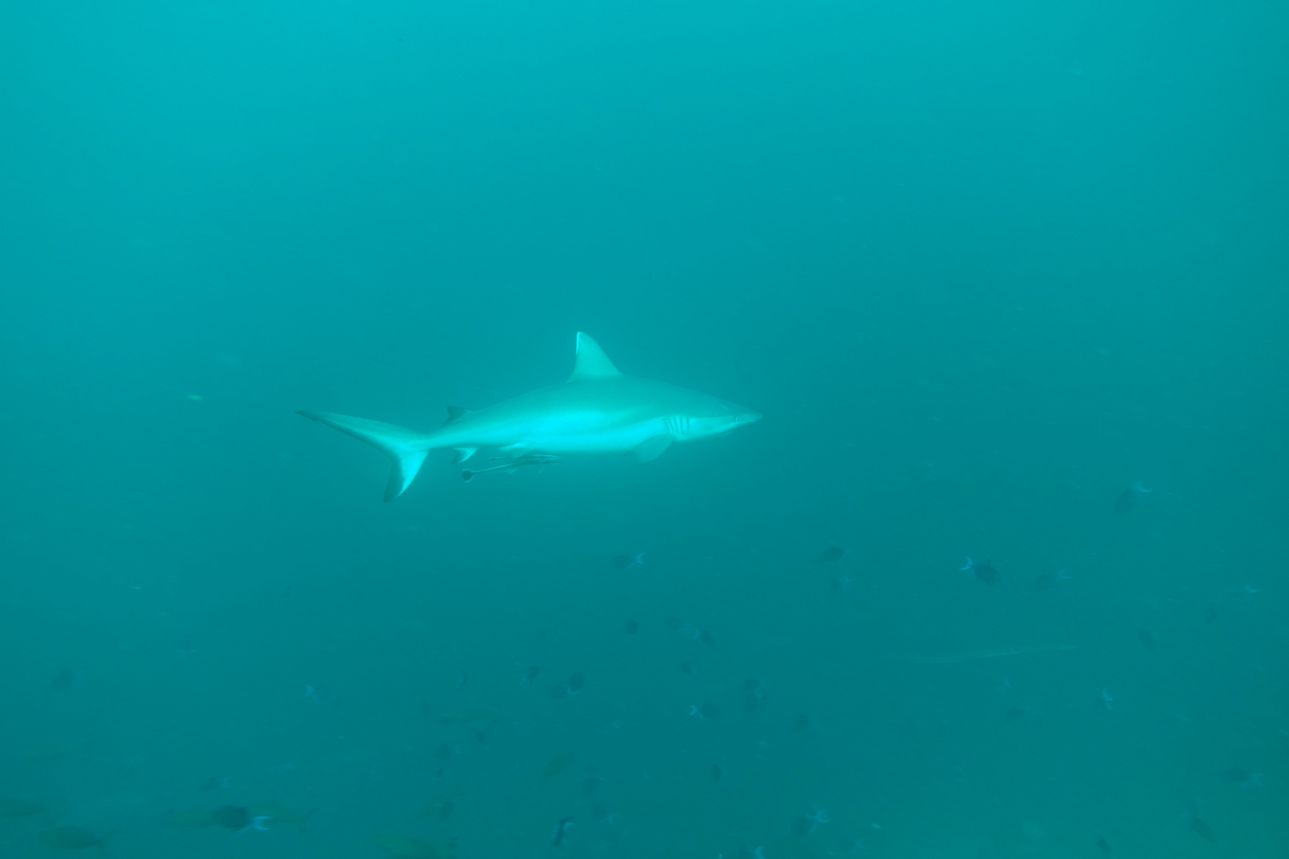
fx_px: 859
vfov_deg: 53.1
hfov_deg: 73.8
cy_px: 430
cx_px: 644
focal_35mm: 24
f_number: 2.8
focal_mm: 8.8
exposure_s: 1/40
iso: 125
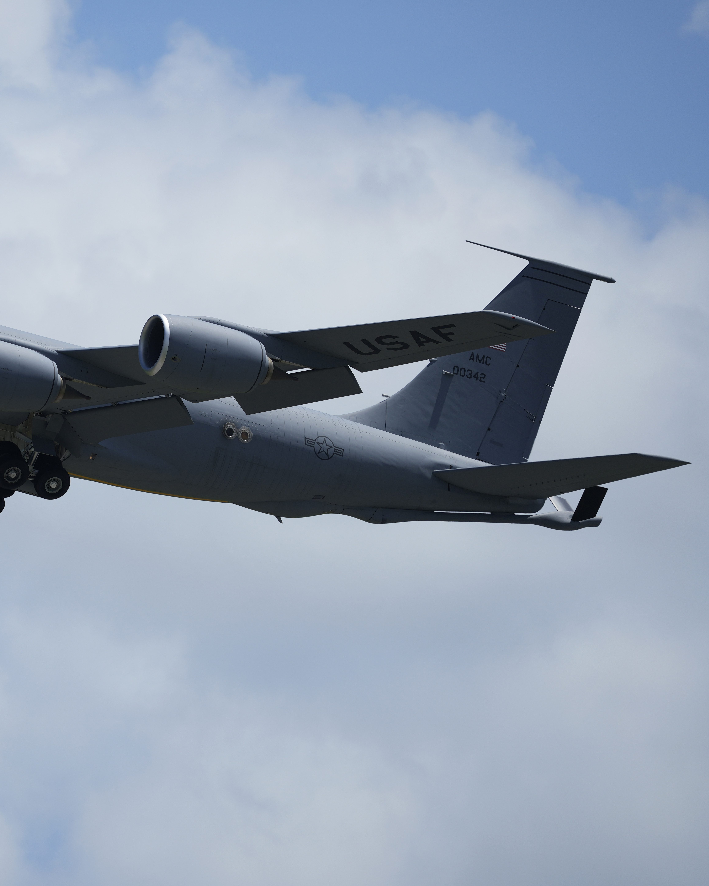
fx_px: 14793
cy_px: 443
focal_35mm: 564
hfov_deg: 2.7
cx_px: 68
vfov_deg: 3.4
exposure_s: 1/4000
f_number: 2.8
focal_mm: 400
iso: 100
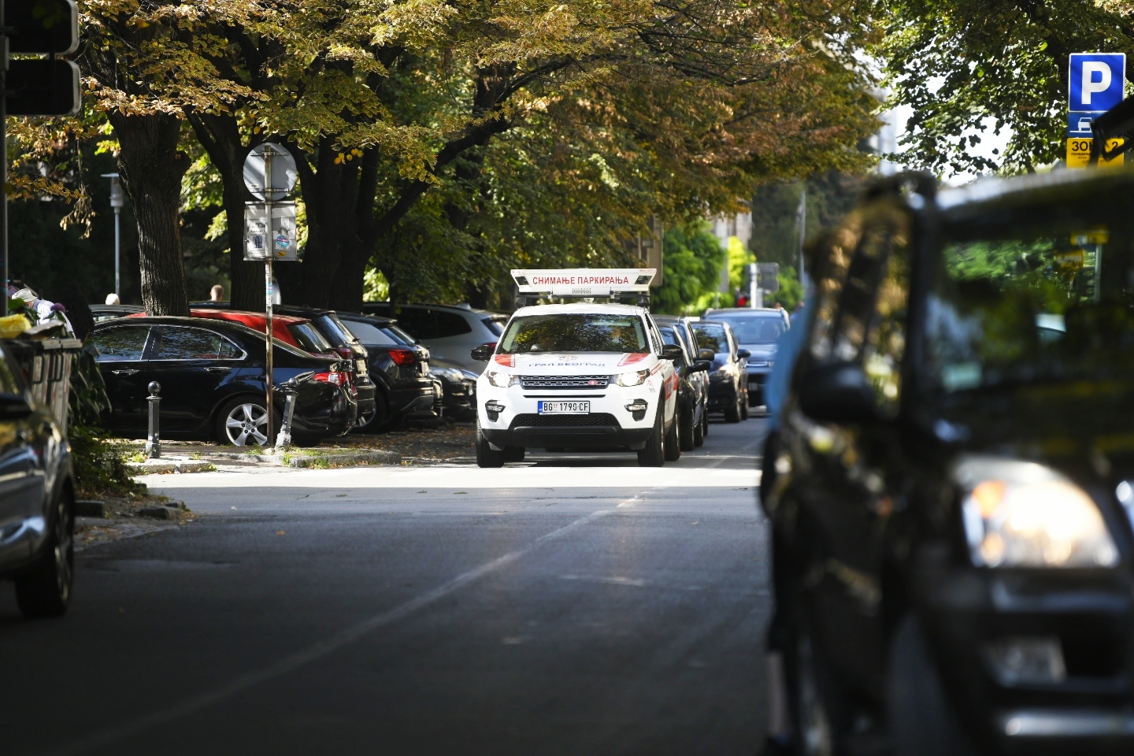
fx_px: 6300
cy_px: 378
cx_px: 567
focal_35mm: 200
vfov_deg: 6.9
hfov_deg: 10.3
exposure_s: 1/1250
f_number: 2.8
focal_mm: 200
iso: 400
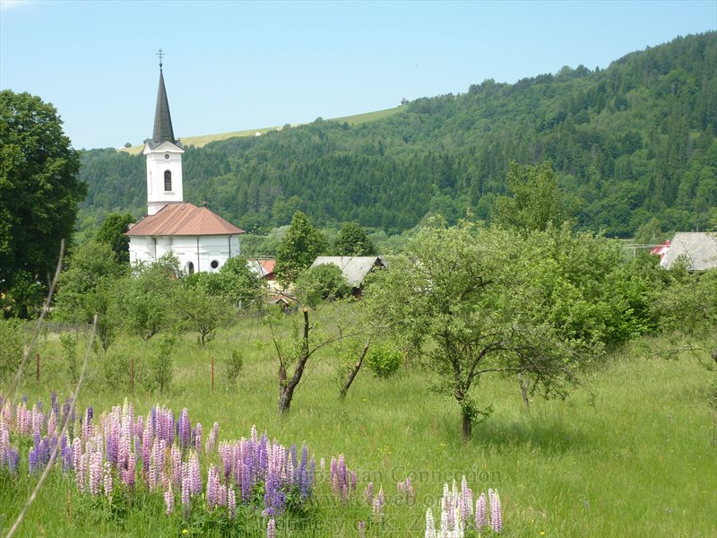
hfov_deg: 34.9
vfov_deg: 26.6
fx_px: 1139
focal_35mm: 55
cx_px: 358
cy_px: 269
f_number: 3.9
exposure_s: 1/400
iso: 80
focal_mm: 9.1
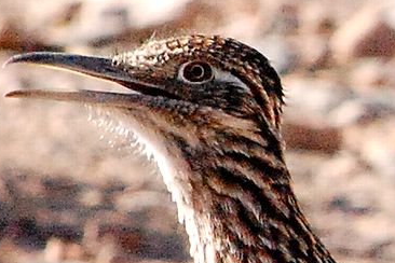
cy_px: 107
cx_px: 169
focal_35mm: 492
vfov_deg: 2.8
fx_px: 5398
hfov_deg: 4.2
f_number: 13
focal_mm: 200
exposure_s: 1/2500
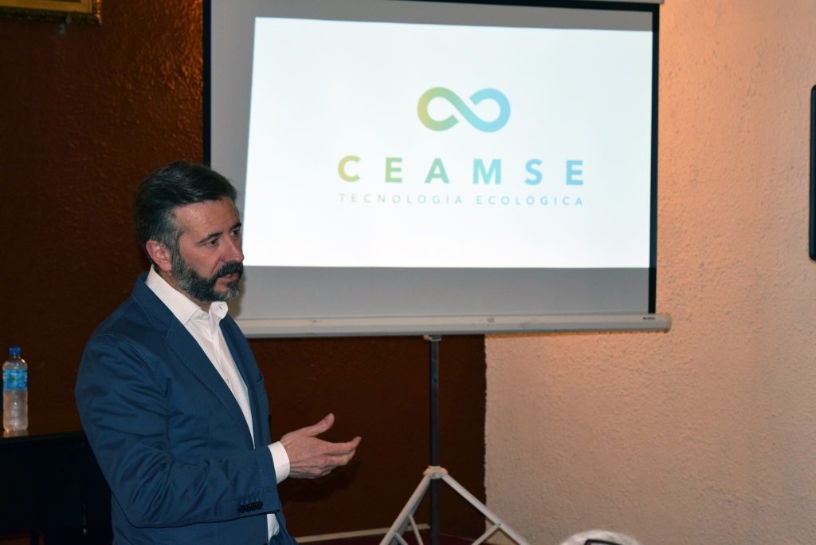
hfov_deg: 24.6
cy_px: 272
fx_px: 1870
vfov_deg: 16.6
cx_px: 408
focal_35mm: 82
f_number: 5.6
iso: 800
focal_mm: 55
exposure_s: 1/125
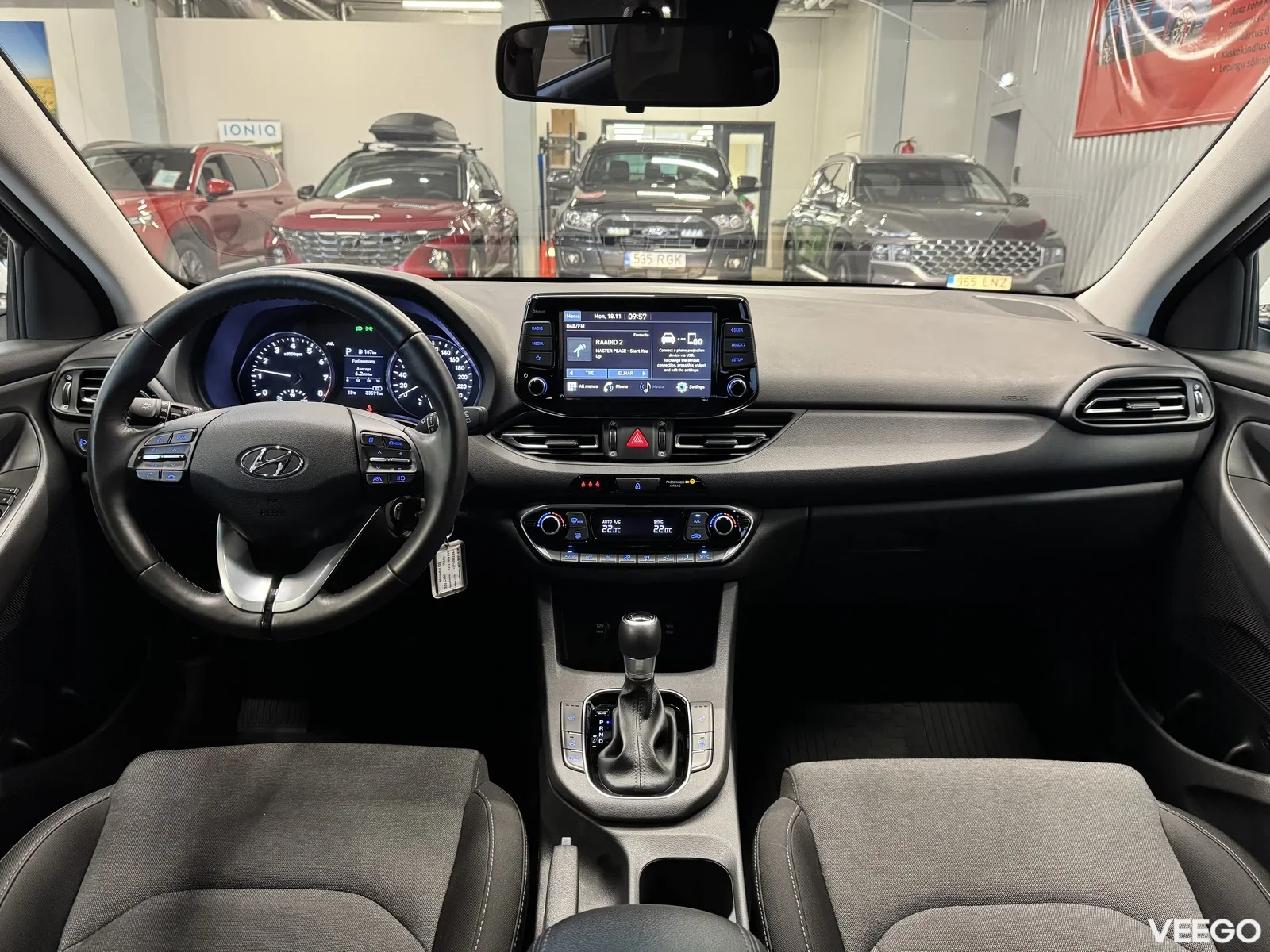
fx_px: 881
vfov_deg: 56.8
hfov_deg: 71.6
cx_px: 635
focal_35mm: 24
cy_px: 476
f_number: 1.78
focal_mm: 6.76
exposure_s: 1/60
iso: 640
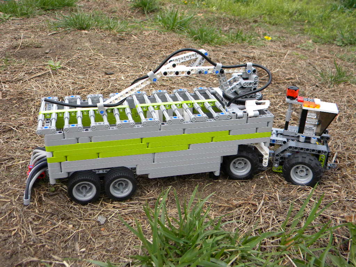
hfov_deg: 51.4
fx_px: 370
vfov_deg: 39.7
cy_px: 134
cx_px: 178
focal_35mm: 36
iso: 248
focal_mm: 6.4
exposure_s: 1/500
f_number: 3.7
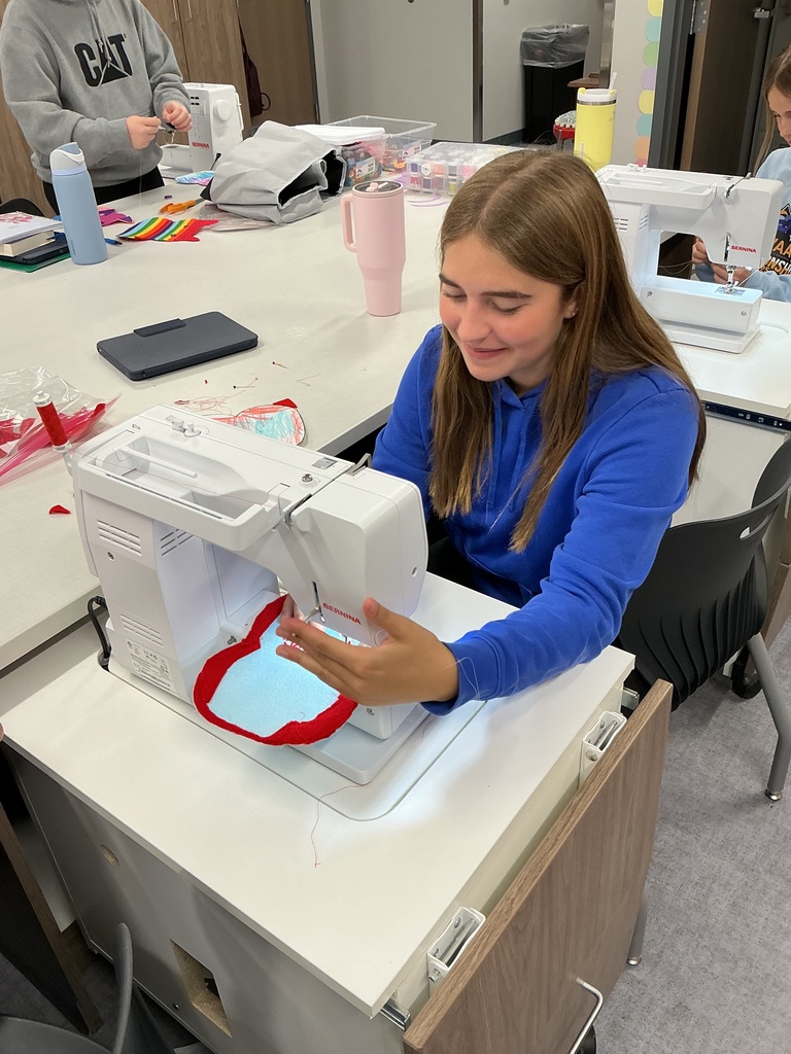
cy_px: 527
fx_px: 884
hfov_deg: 48.2
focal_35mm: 29
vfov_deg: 61.7
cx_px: 396
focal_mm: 3
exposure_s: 1/60
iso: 50
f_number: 1.8
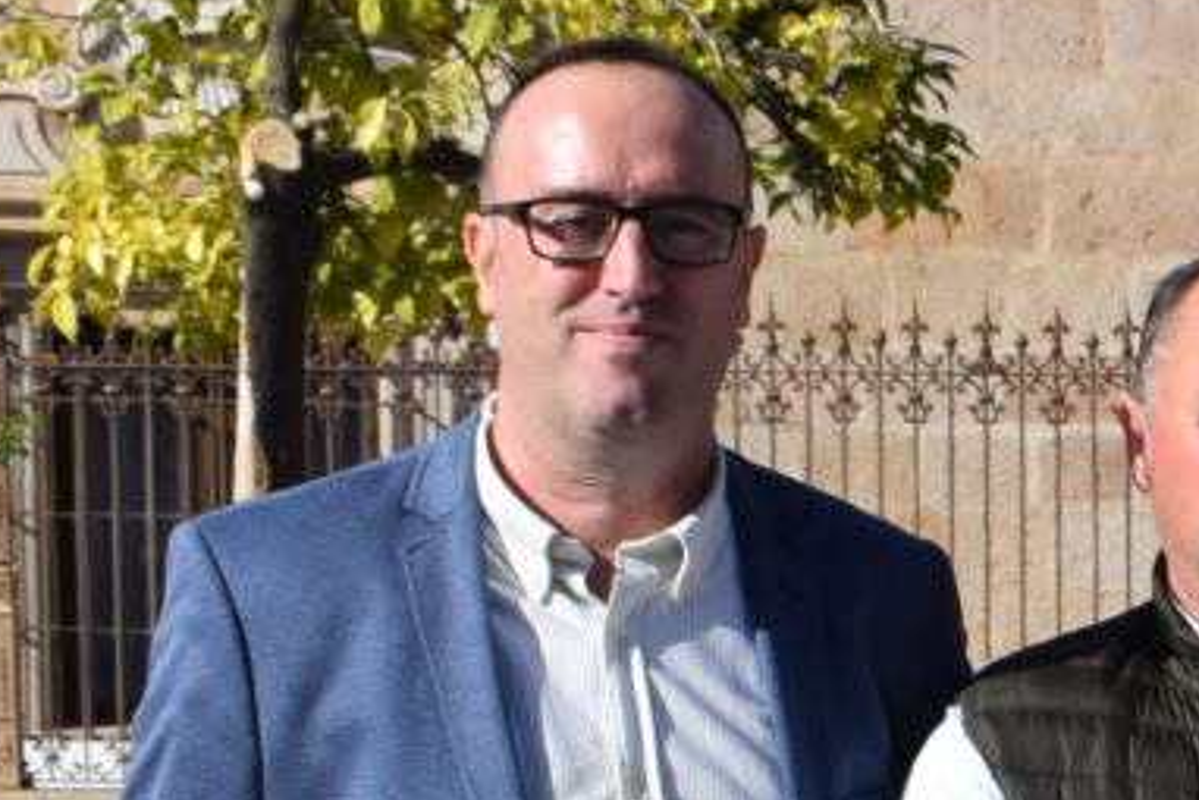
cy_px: 1300
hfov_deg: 11.2
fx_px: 5620
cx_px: 2260
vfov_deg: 7.9
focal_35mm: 169
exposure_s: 1/400
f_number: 10
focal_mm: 21
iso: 200
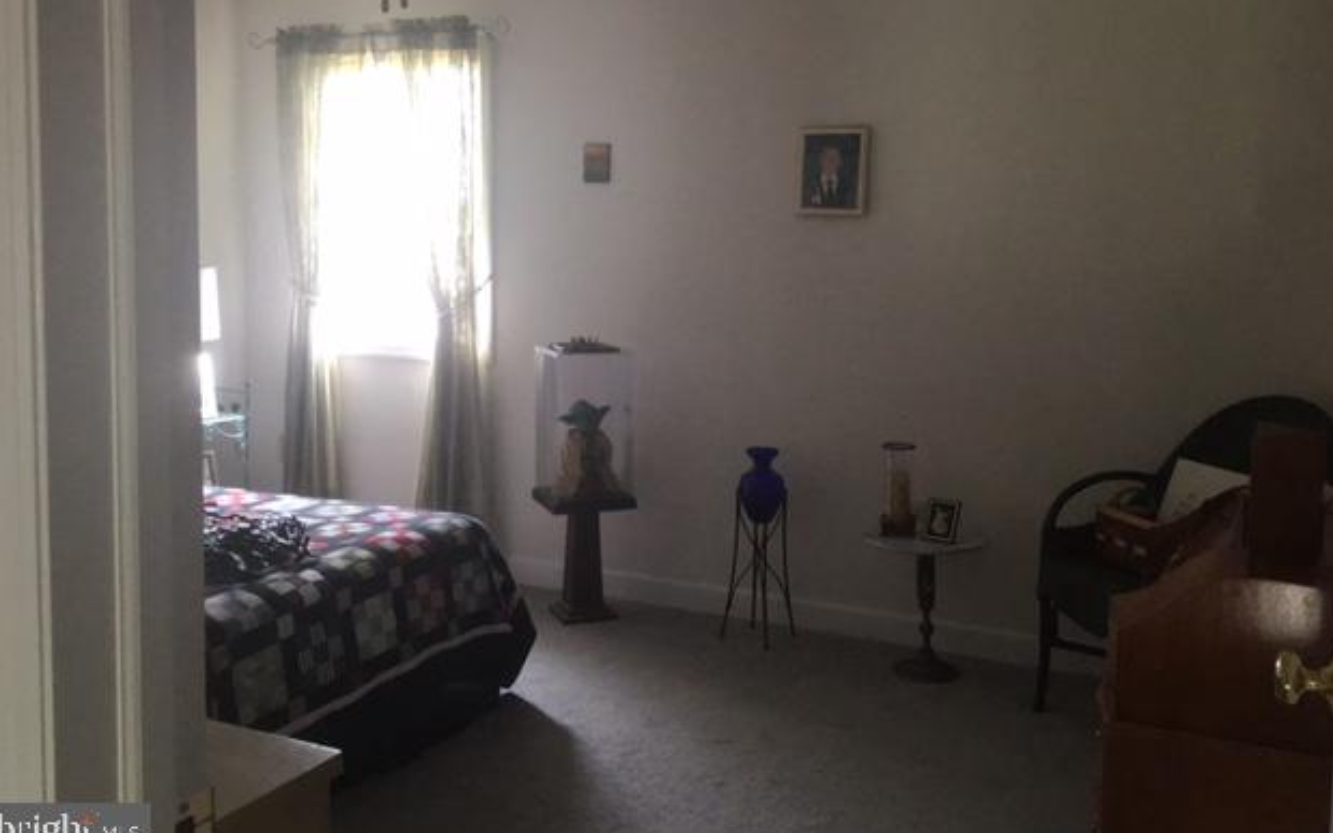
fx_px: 1235
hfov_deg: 56.7
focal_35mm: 34
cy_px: 342
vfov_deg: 37.2
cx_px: 672
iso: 200
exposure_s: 1/15
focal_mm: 3.3
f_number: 2.4
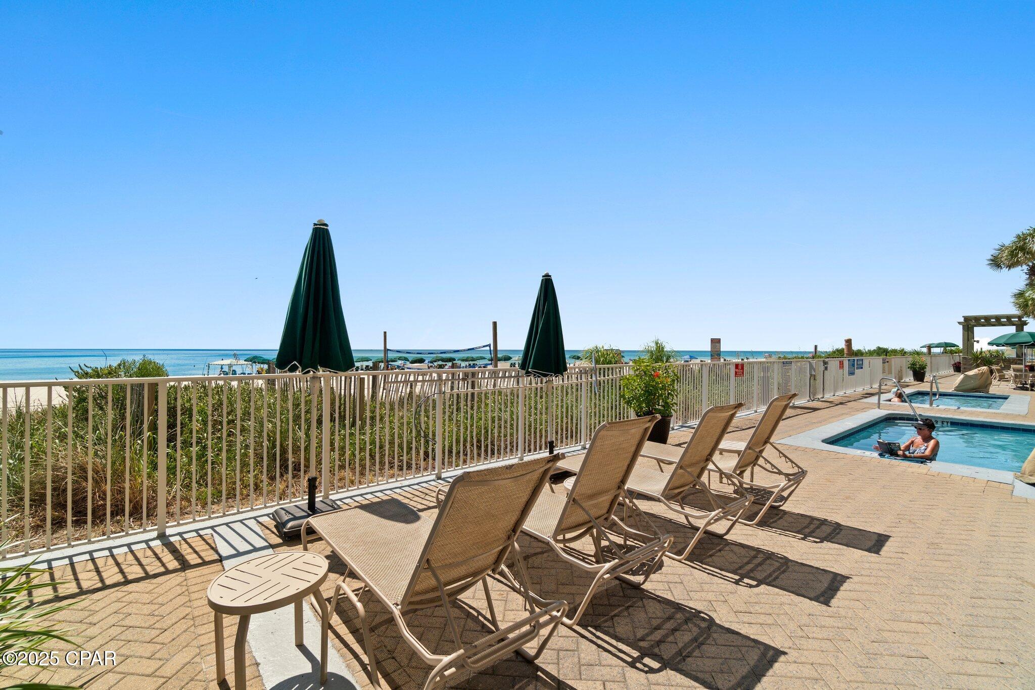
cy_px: 345
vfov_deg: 77.3
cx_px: 518
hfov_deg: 100.4
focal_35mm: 15
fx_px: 431
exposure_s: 1/100
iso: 100
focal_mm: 10
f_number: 8
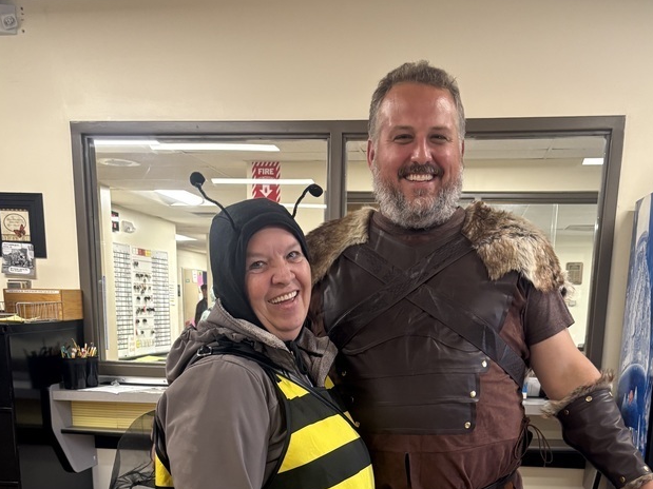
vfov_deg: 30.5
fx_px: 811
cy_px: 520
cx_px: 344
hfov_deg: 43.8
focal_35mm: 43
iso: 200
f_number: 1.6
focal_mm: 5.96
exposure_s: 1/60
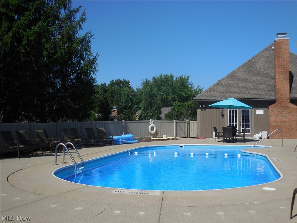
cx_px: 148
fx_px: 335
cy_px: 112
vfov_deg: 36.8
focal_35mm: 39
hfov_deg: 47.9
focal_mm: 7
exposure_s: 1/1600
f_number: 3.9
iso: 125
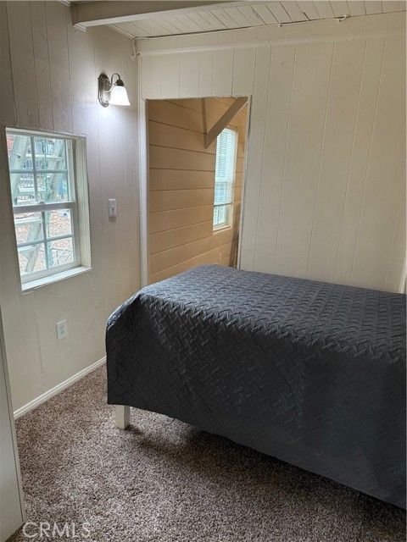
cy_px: 271
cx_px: 204
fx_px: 376
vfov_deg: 71.6
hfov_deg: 56.8
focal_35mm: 24
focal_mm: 6.76
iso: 250
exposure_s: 1/60
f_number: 1.78
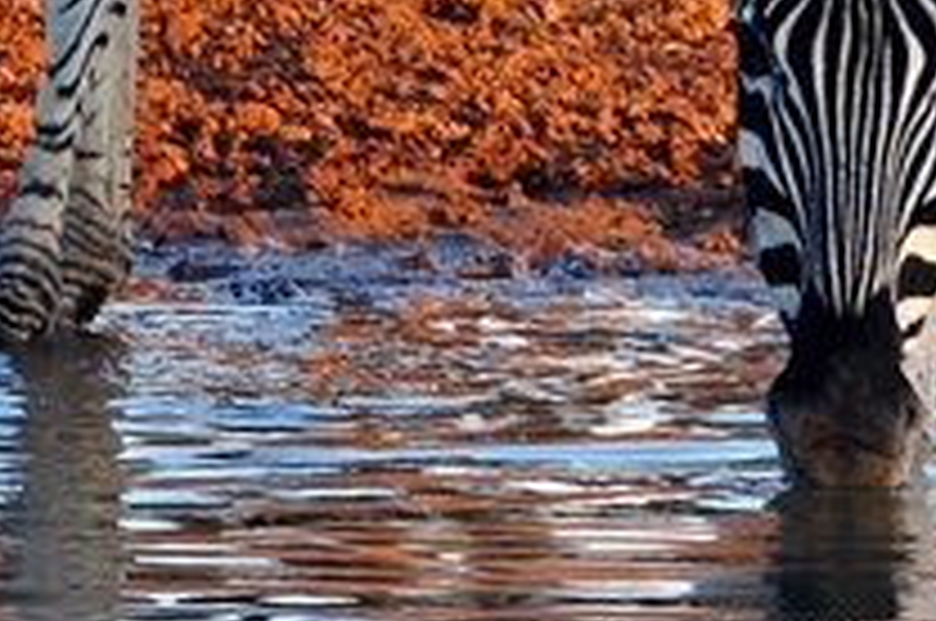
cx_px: -256
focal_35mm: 1686
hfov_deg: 1.2
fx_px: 43768
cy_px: -502
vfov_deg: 0.8
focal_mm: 200
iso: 200
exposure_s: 1/80
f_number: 8
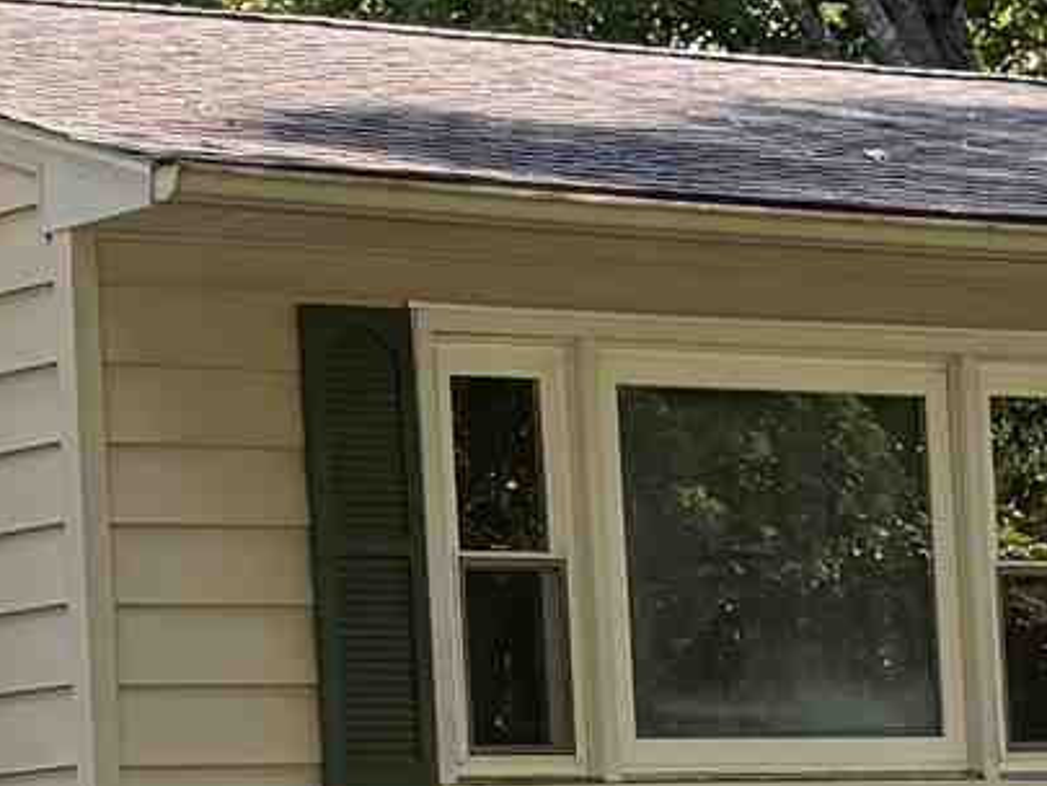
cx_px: 16
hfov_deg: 10.8
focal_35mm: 182
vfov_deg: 8.1
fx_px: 5506
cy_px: 783
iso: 100
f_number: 1.78
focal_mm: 6.76
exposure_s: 1/473
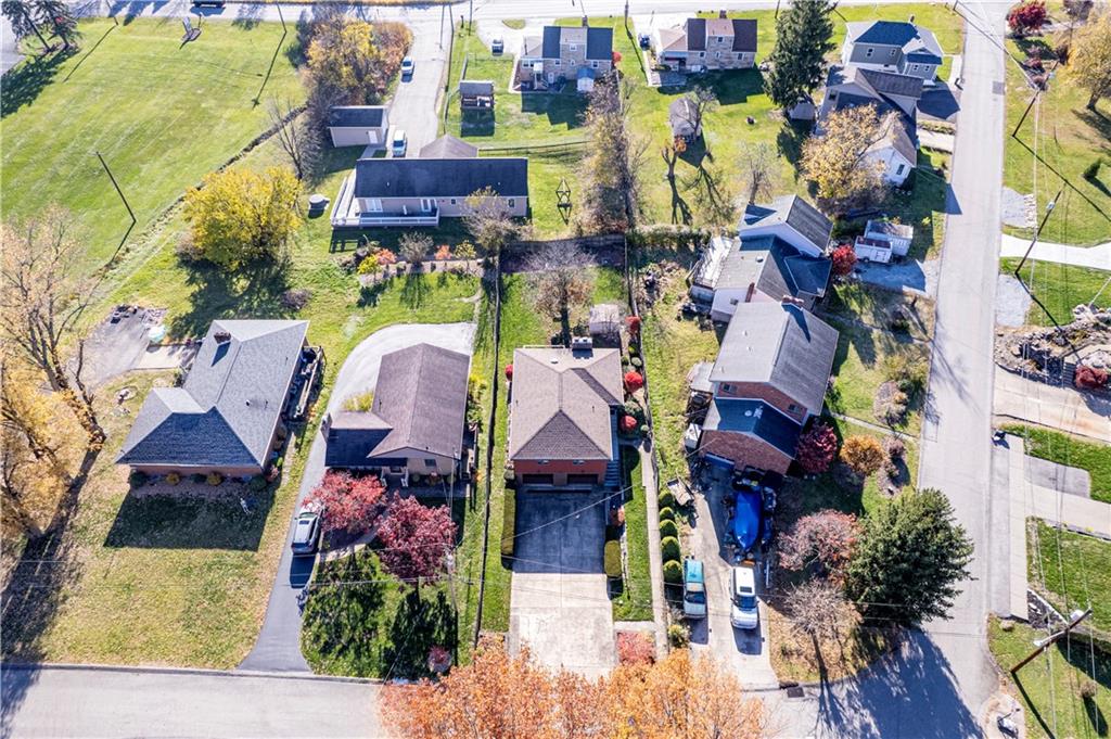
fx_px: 678
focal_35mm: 22
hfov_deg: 78.6
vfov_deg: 57.1
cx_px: 556
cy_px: 370
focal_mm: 8.38
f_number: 2.8
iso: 100
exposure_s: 1/500
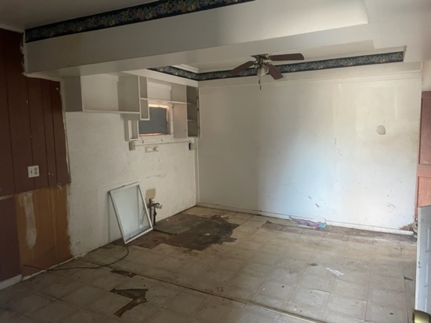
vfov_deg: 53.1
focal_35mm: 26
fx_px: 324
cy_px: 162
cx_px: 216
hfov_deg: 67.3
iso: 500
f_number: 1.6
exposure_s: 1/48
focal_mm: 4.2
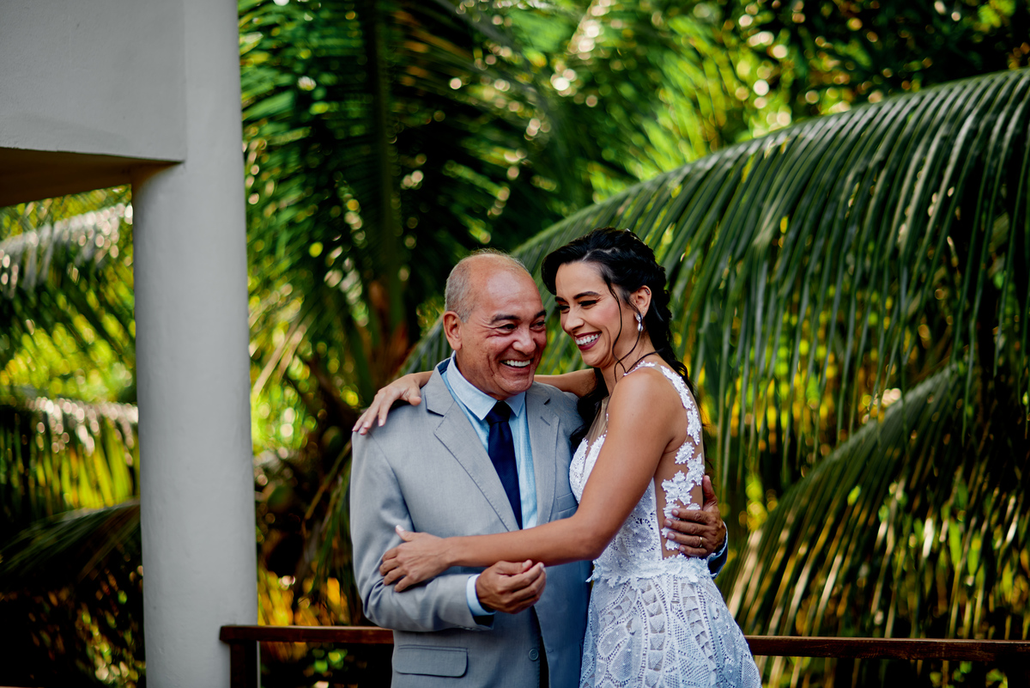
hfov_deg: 23.9
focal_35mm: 85
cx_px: 515
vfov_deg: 16.1
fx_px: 2433
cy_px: 344
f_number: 2
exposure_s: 1/320
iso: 100
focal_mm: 85
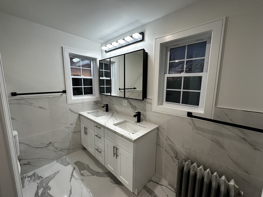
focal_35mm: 14
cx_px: 132
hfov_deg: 102.1
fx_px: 106
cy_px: 98
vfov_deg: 85.7
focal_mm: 2.22
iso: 160
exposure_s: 1/120
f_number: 2.2
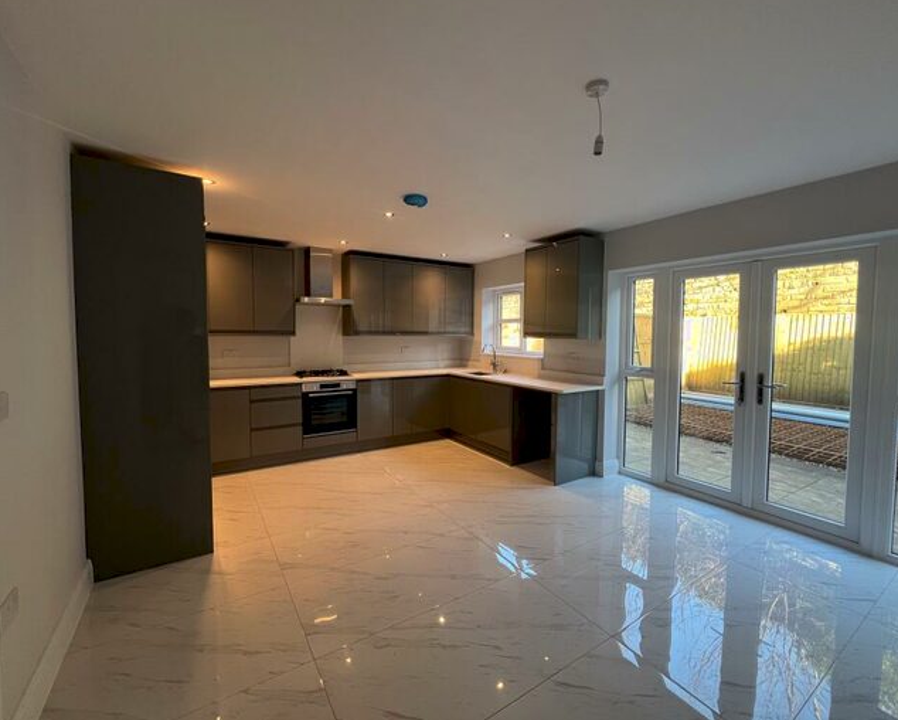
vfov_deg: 88.0
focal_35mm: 14
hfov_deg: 100.7
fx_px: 372
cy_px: 354
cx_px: 448
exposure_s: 1/99
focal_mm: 1.57
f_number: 1.8
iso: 250
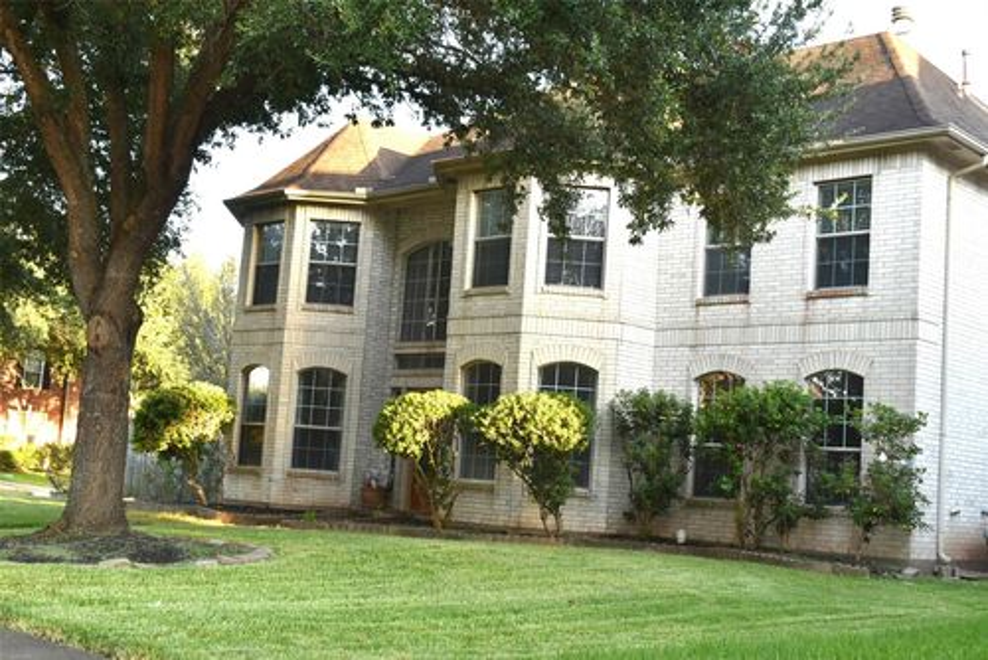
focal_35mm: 46
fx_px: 1277
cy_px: 330
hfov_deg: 42.3
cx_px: 494
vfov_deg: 29.0
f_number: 5.6
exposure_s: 1/40
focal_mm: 31
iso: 100
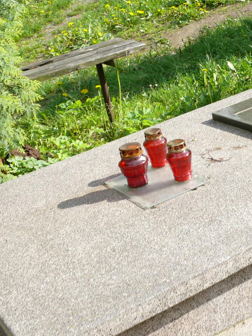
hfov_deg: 21.5
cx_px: 225
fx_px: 650
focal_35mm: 67
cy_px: 200
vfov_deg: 28.9
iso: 100
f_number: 5
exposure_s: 1/200
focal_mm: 7.4
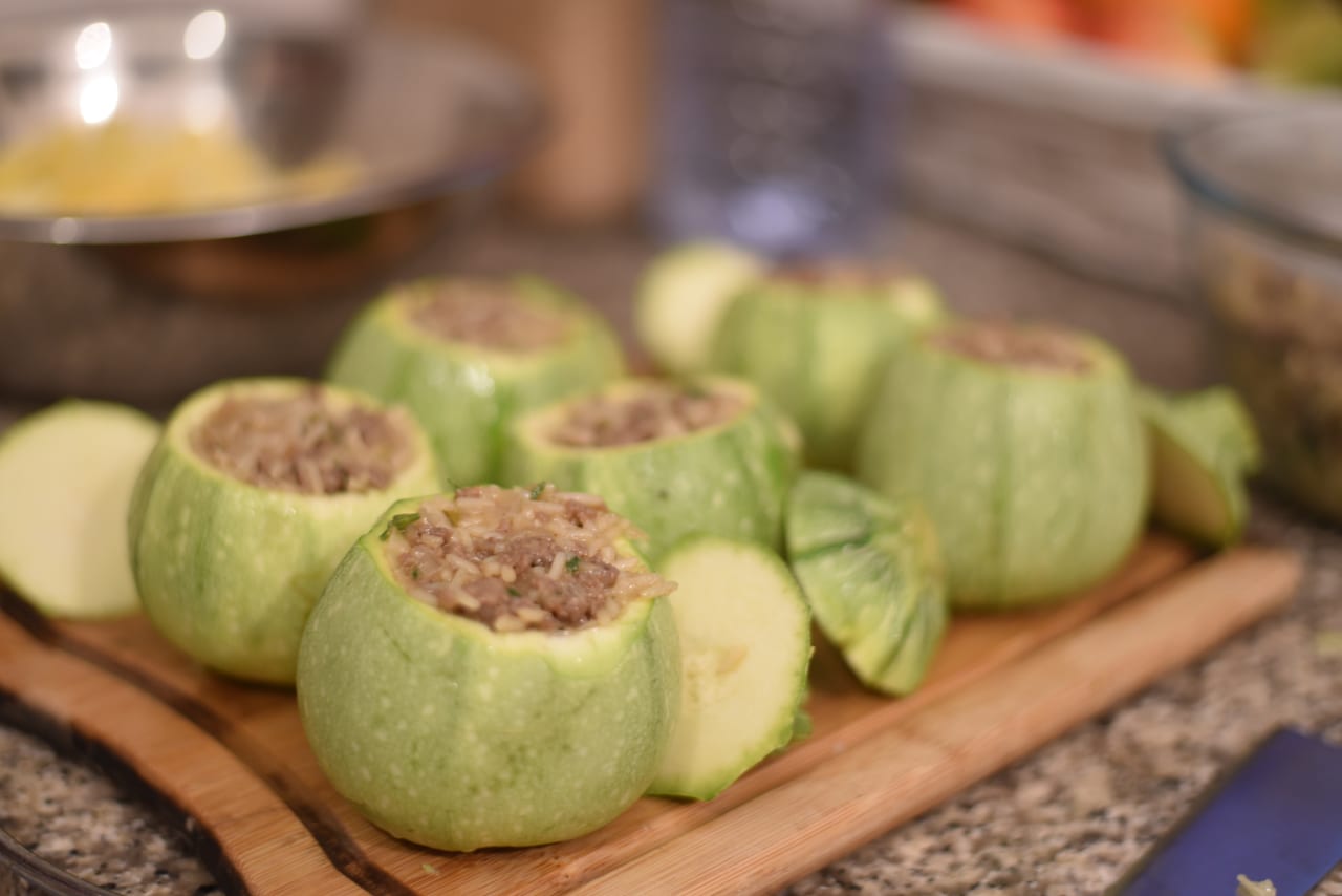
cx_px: 671
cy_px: 448
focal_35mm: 50
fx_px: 1864
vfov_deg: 27.0
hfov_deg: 39.6
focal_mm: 50
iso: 800
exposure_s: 1/60
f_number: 1.8
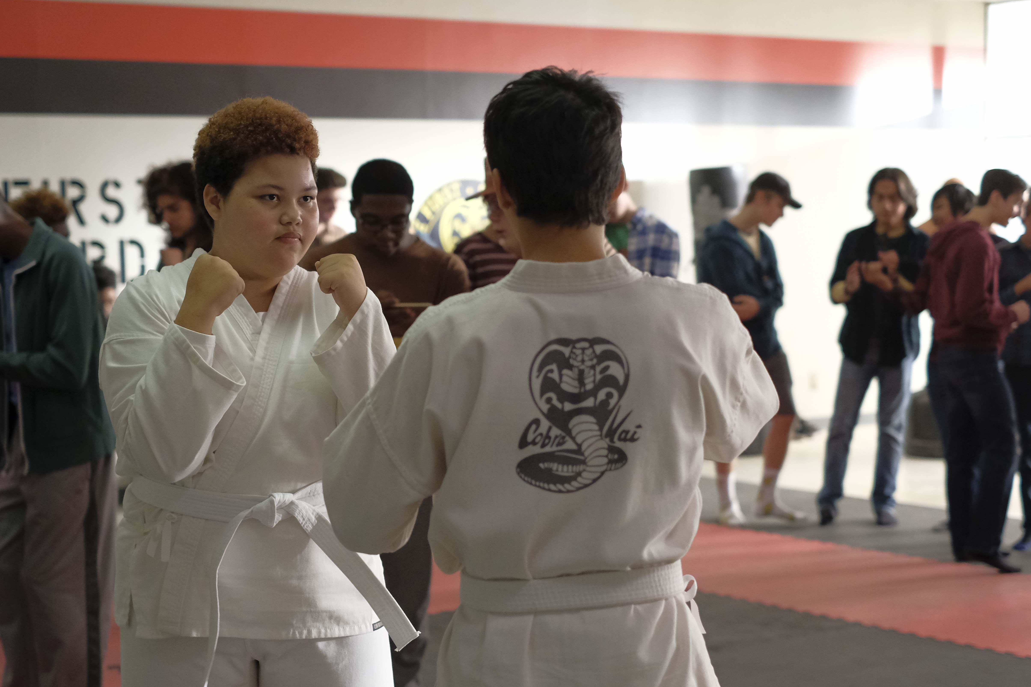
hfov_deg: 30.5
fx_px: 1890
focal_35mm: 66
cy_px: 402
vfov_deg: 20.6
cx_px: 491
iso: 1600
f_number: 2
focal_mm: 35
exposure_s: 1/250
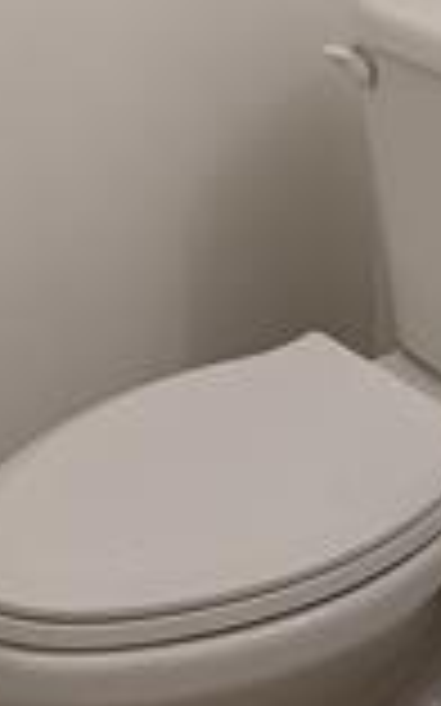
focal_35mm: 101
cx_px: 508
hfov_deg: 12.7
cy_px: 13
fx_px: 1944
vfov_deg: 20.0
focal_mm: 5.43
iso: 119
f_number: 1.89
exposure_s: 1/120
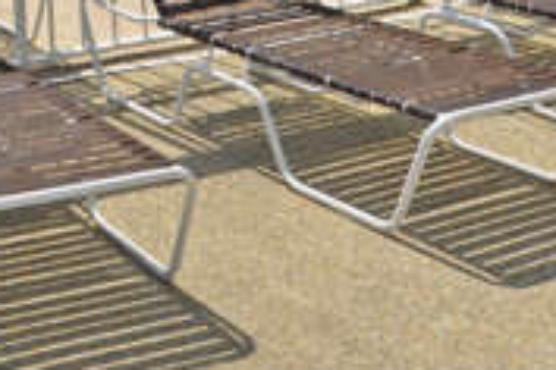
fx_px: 1205
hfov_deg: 23.0
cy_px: -317
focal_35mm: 78
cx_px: -170
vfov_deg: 15.0
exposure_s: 1/500
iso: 200
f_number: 11
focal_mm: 12
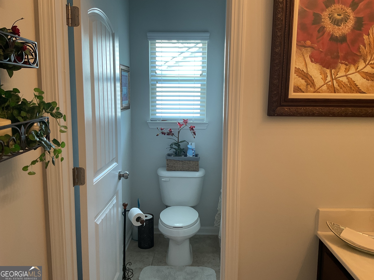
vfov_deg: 48.2
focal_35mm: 29
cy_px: 140
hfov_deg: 61.7
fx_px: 313
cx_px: 187
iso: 64
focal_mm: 3
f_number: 1.8
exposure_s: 1/60
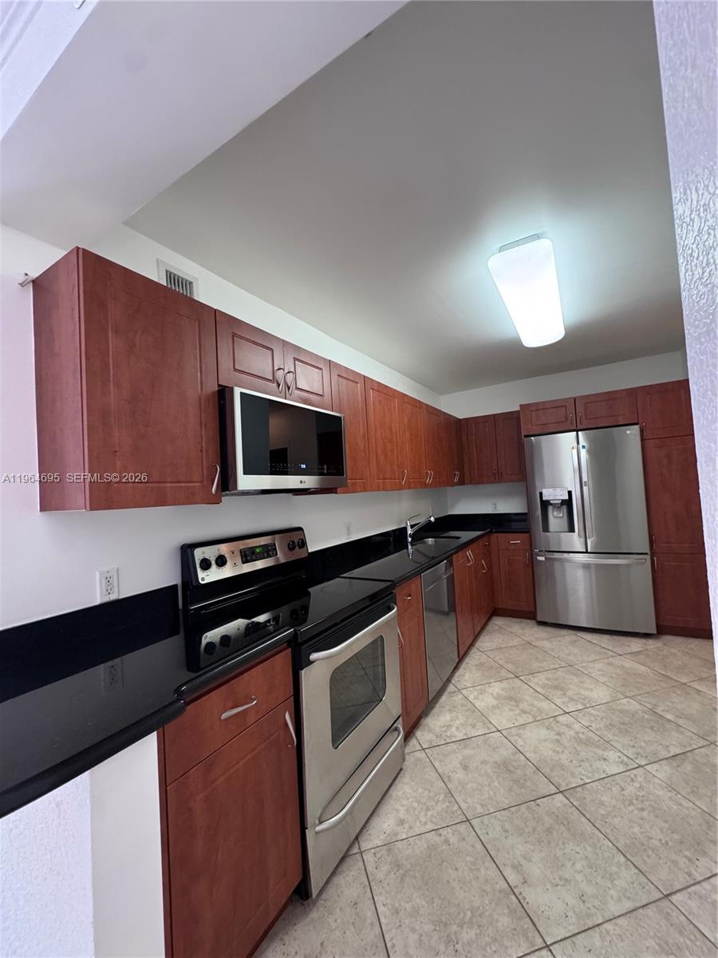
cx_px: 359
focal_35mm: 14
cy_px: 479
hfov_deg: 85.7
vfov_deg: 102.1
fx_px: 387
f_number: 2.2
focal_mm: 2.22
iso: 400
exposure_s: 1/60
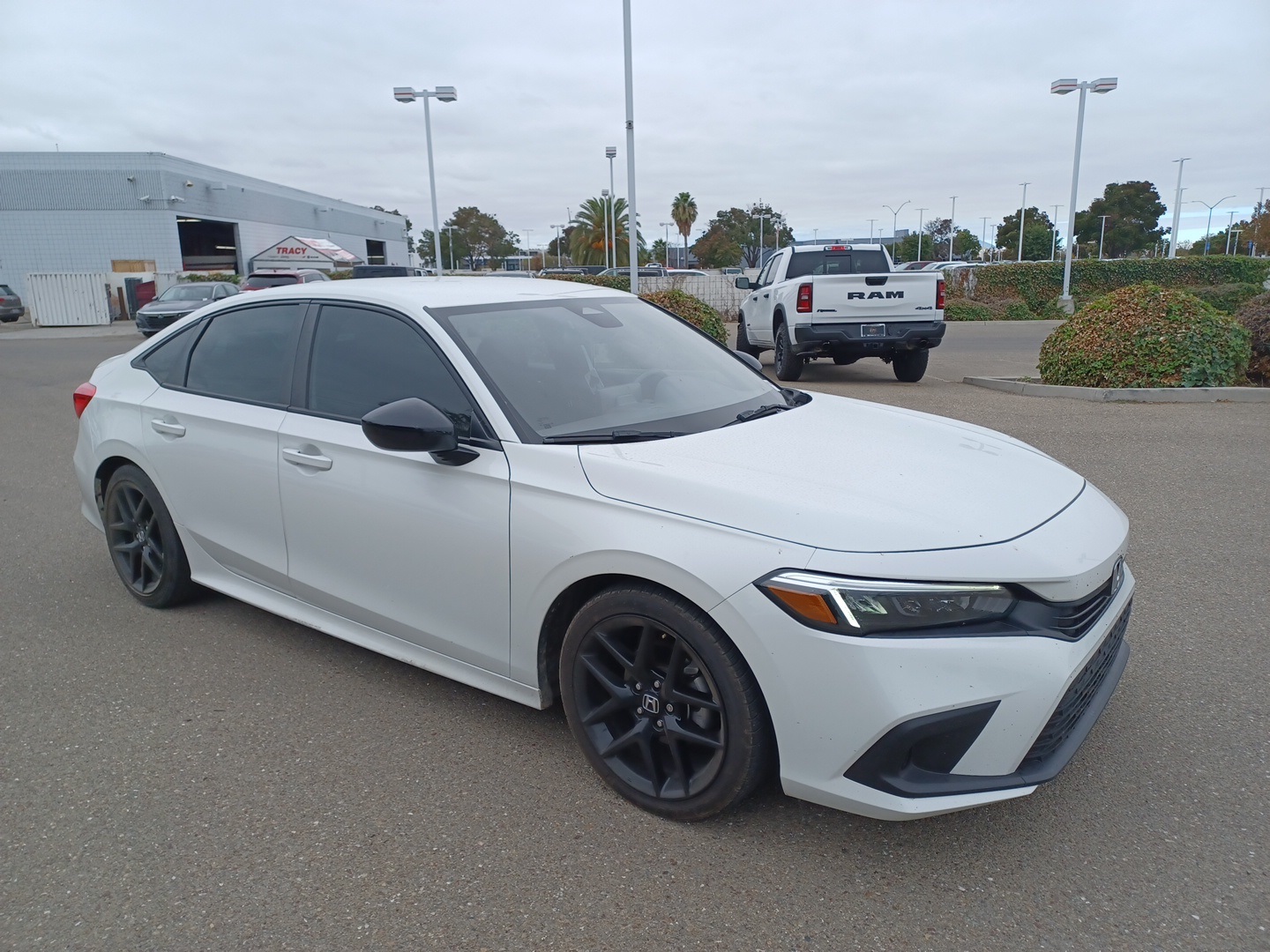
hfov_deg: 69.4
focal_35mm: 25
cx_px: 635
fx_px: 917
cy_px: 476
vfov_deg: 54.9
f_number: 1.8
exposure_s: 1/248
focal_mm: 4.6
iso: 33
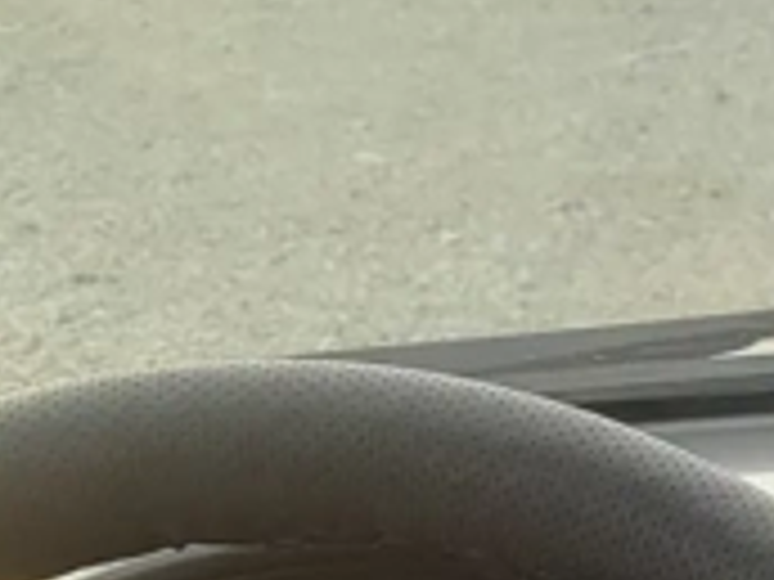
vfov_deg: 8.9
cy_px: 1164
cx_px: 1251
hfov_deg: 11.9
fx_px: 3510
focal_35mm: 157
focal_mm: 4
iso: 80
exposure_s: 1/60
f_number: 1.8
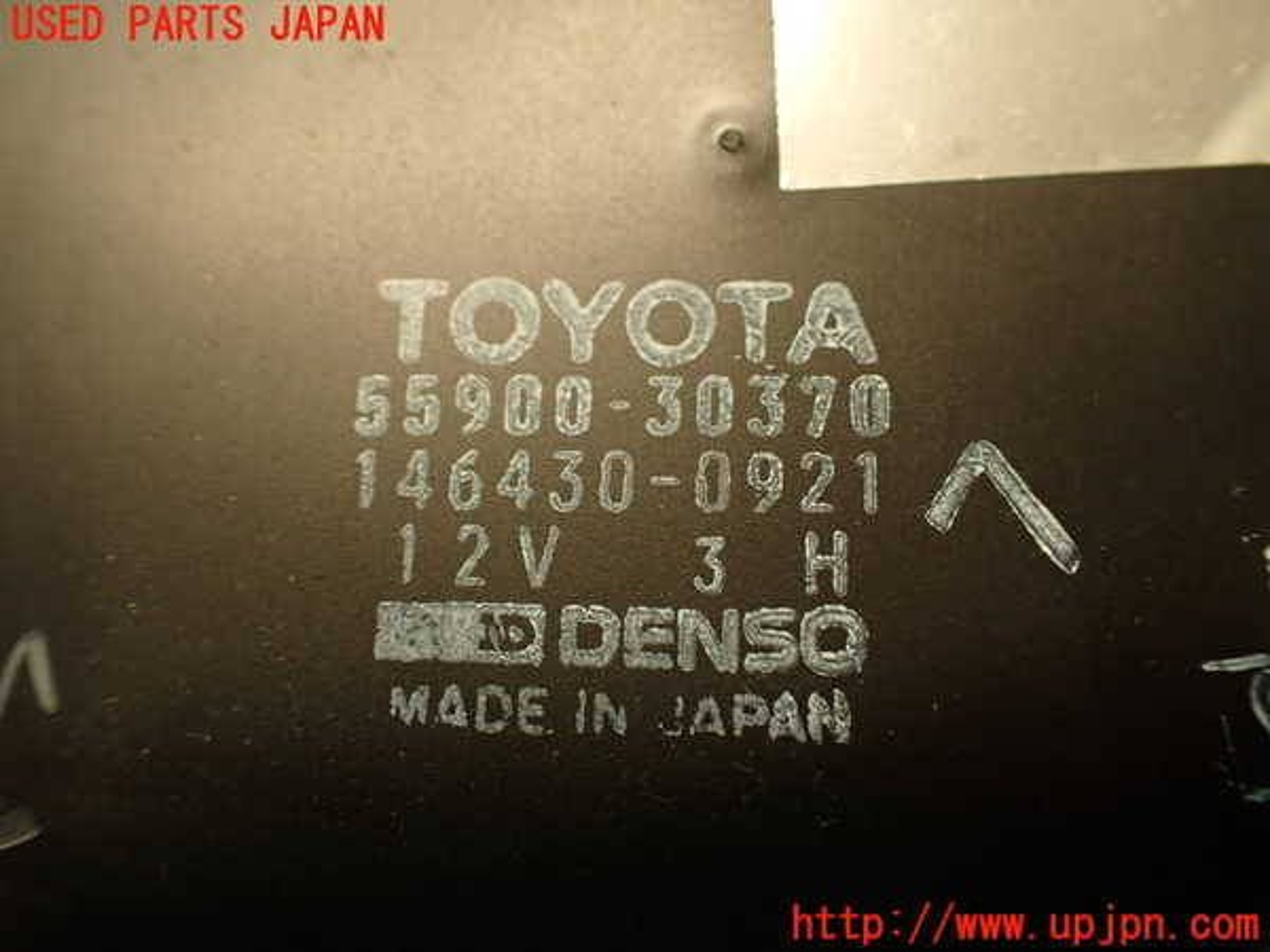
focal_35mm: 30
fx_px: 1101
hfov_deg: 60.0
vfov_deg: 46.8
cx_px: 635
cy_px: 476
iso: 250
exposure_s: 1/30
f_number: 2.3
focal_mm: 5.4
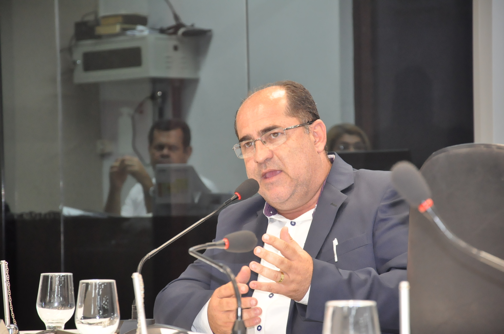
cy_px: 167
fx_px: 2202
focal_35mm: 158
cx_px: 252
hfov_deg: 13.1
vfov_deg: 8.7
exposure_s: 1/60
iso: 2000
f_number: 5.6
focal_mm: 105
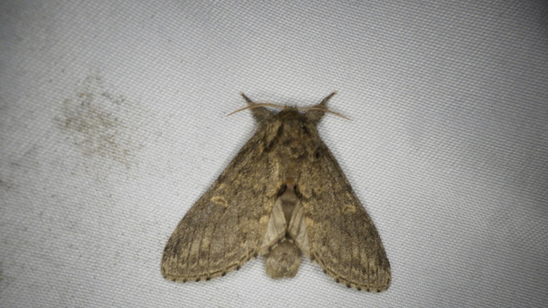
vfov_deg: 31.0
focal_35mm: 38
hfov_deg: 52.8
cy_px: 201
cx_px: 270
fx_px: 552
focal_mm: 6.1
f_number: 4.6
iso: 250
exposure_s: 1/160
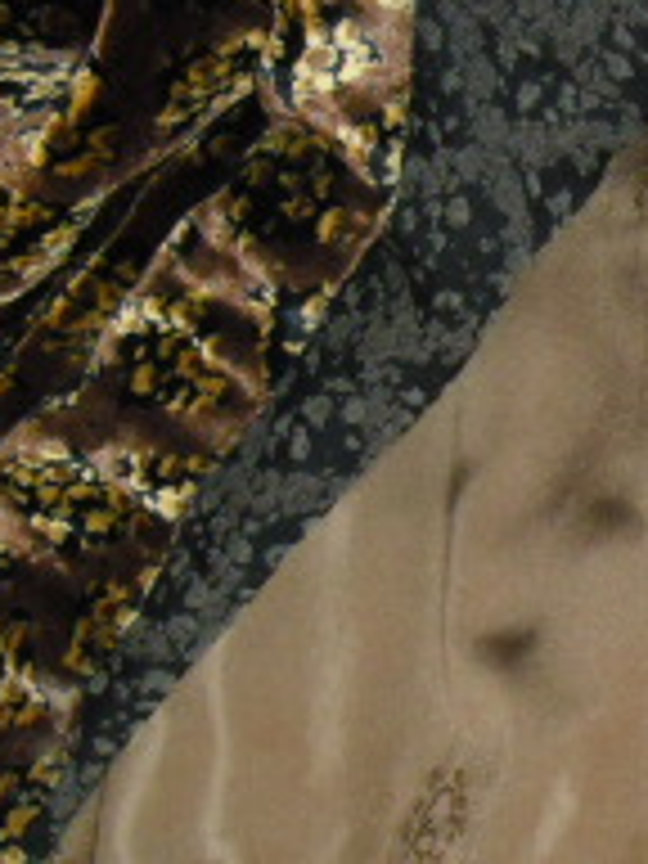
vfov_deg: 16.4
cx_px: 1242
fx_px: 2995
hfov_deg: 11.3
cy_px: 468
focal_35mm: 120
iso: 200
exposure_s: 1/60
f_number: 3.1
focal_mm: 6.3
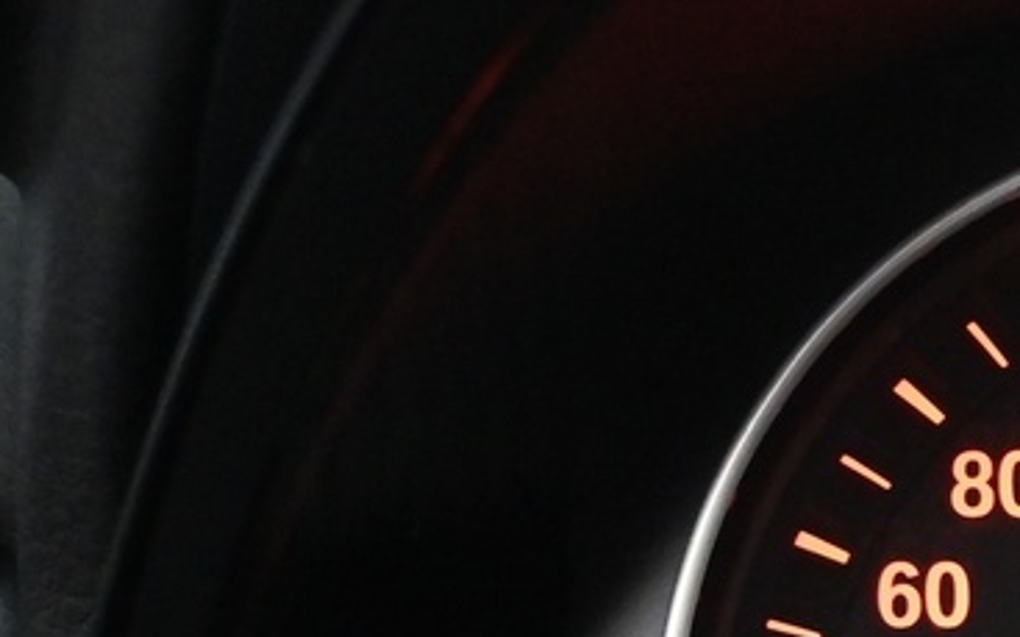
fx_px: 3845
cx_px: 2090
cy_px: 732
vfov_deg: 9.4
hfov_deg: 13.0
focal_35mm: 138
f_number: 3.8
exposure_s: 1/25
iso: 3200
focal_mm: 20.5
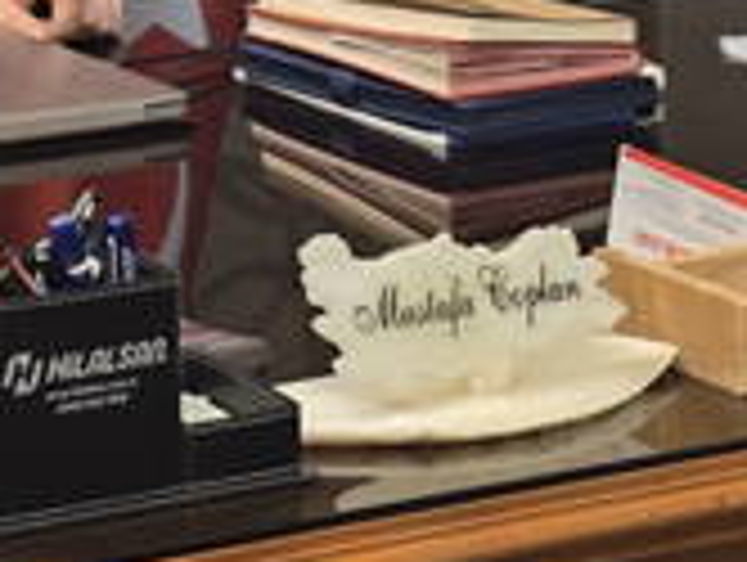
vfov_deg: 8.0
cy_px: -558
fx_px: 3825
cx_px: -540
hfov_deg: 10.6
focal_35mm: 177
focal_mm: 6.3
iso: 250
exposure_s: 1/100
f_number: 1.7
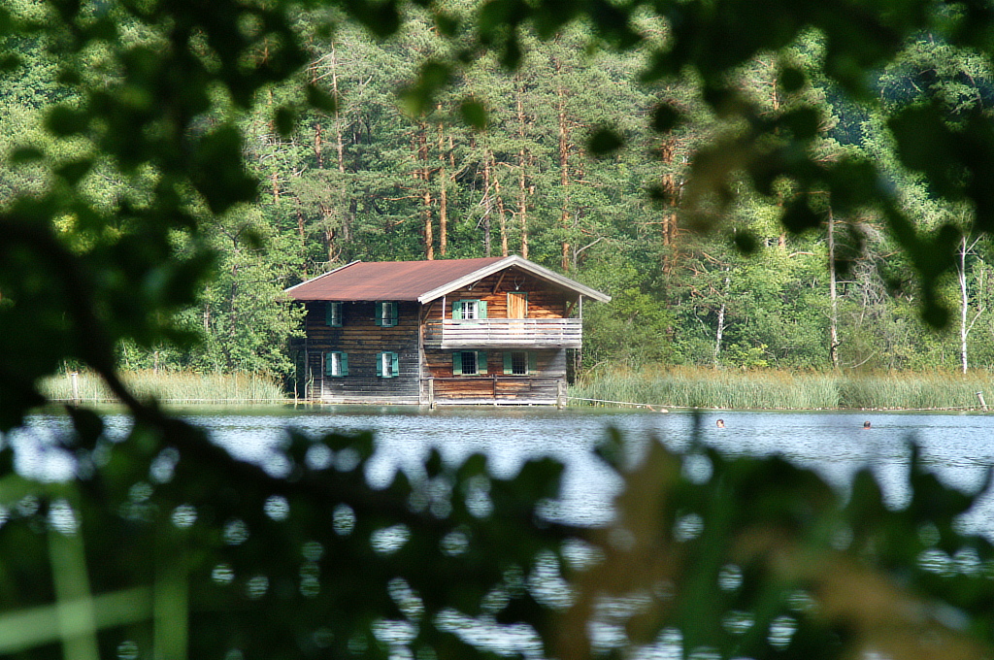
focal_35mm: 315
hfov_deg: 6.5
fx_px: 8686
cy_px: 330
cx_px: 497
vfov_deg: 4.4
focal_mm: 210
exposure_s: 1/300
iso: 400
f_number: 8
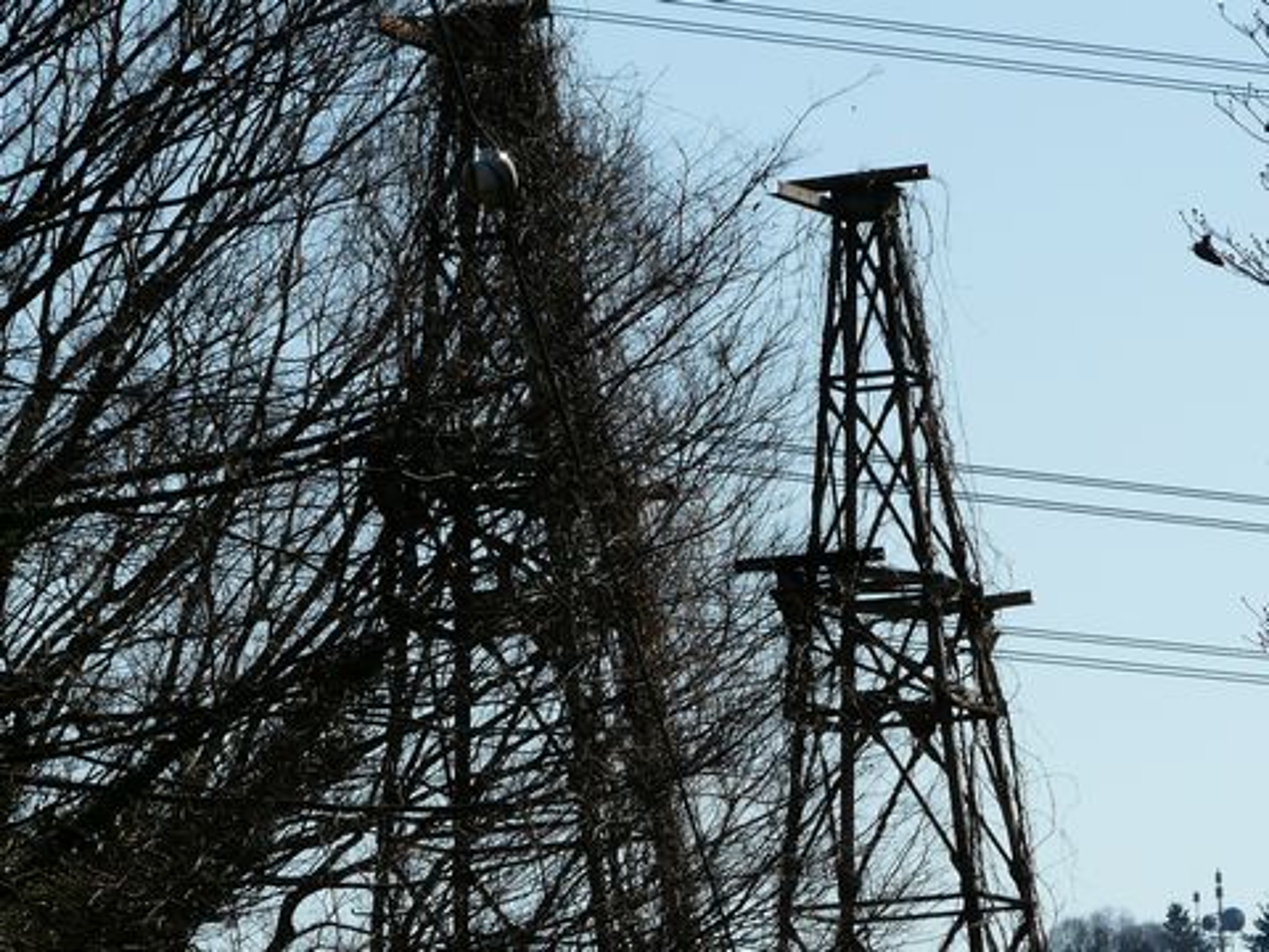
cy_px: 476
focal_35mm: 257
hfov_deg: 7.7
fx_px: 9421
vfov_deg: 5.8
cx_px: 634
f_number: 7.1
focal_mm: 33.2
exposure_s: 1/500
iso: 100
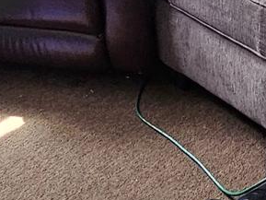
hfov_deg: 19.2
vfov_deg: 13.3
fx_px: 707
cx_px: 376
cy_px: -229
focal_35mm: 92
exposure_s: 1/100
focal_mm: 2.2
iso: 250
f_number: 2.2
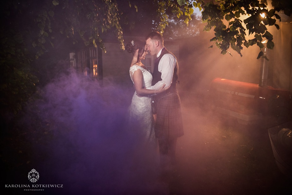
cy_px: 98
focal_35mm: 32
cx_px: 146
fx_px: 260
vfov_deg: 41.1
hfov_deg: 58.7
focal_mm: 32
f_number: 3.2
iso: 1250
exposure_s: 1/100
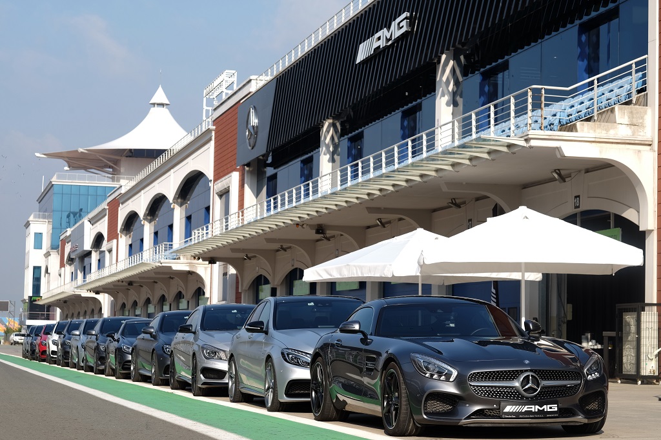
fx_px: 1542
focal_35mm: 84
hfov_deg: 24.2
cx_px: 330
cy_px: 220
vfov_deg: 16.3
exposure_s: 1/400
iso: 100
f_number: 5.6
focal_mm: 56
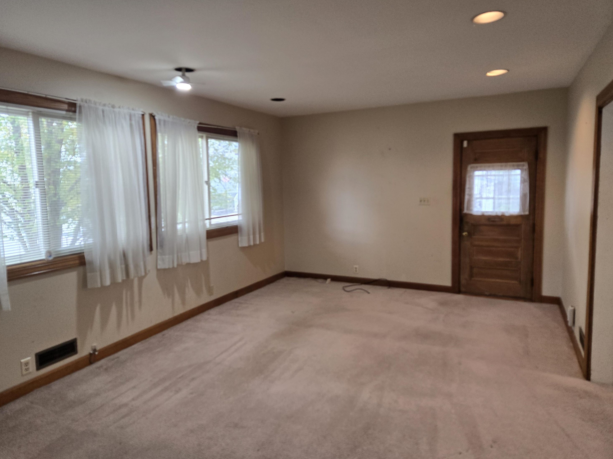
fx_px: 425
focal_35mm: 24
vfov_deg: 56.8
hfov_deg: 71.6
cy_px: 221
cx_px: 294
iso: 160
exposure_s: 1/120
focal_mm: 5.4
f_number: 1.8
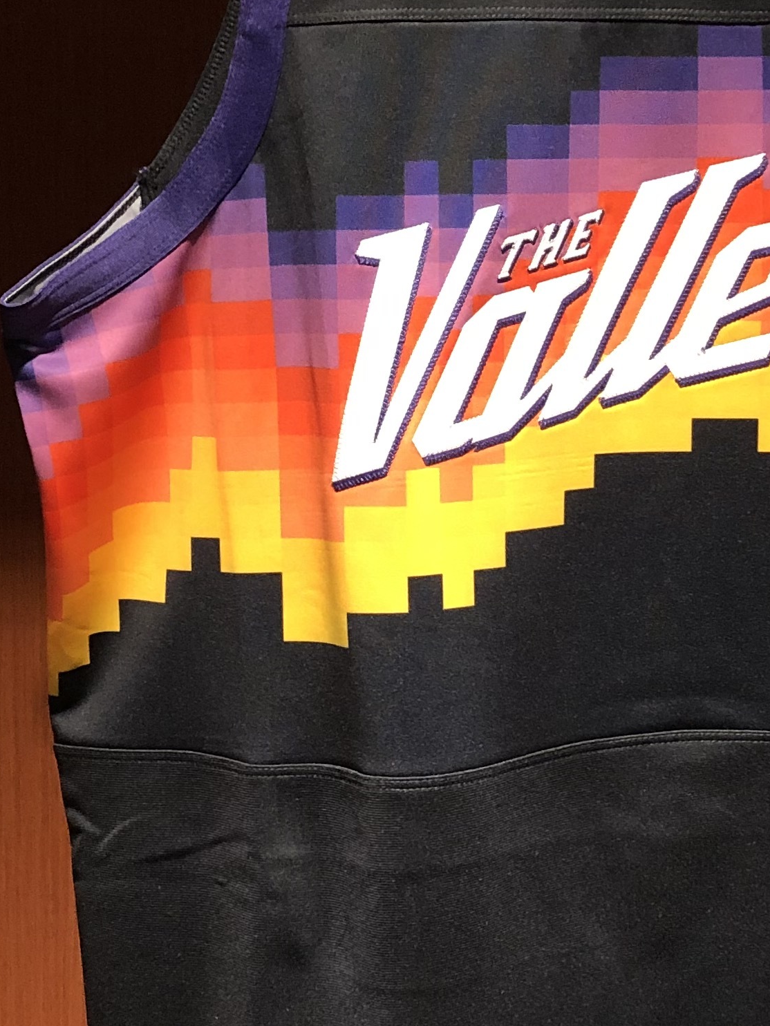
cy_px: 205
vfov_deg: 25.2
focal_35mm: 76
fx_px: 2254
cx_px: 617
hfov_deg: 19.2
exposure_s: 1/15
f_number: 1.8
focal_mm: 3.99
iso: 64
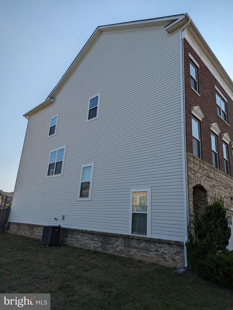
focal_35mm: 24
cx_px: 116
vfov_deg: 71.5
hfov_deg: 56.9
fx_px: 215
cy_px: 155
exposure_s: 1/2571
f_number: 1.85
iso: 44
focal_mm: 6.81
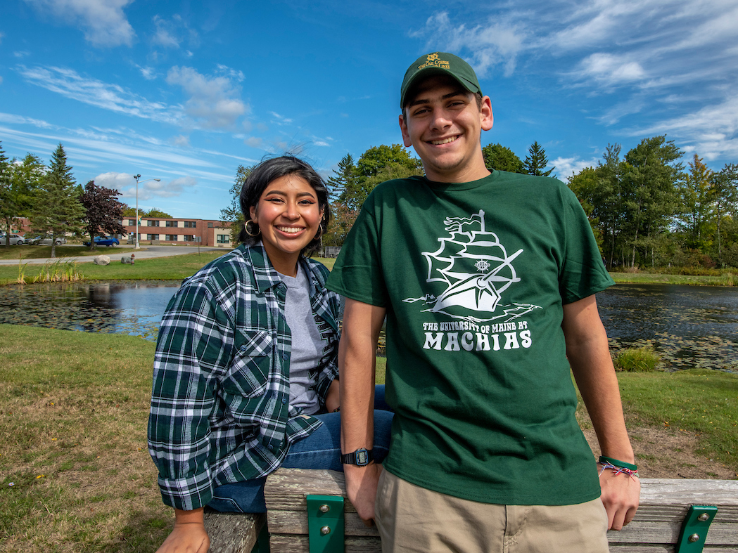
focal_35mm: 22
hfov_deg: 76.3
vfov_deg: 61.1
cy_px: 275
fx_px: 469
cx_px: 389
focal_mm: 20
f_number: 16
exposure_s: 1/200
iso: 400
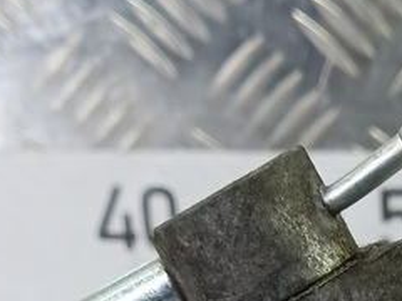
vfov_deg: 12.9
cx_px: 462
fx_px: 1138
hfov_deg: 19.1
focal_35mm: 98
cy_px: 622
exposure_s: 1/50
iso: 167
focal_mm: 4.11
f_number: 1.6
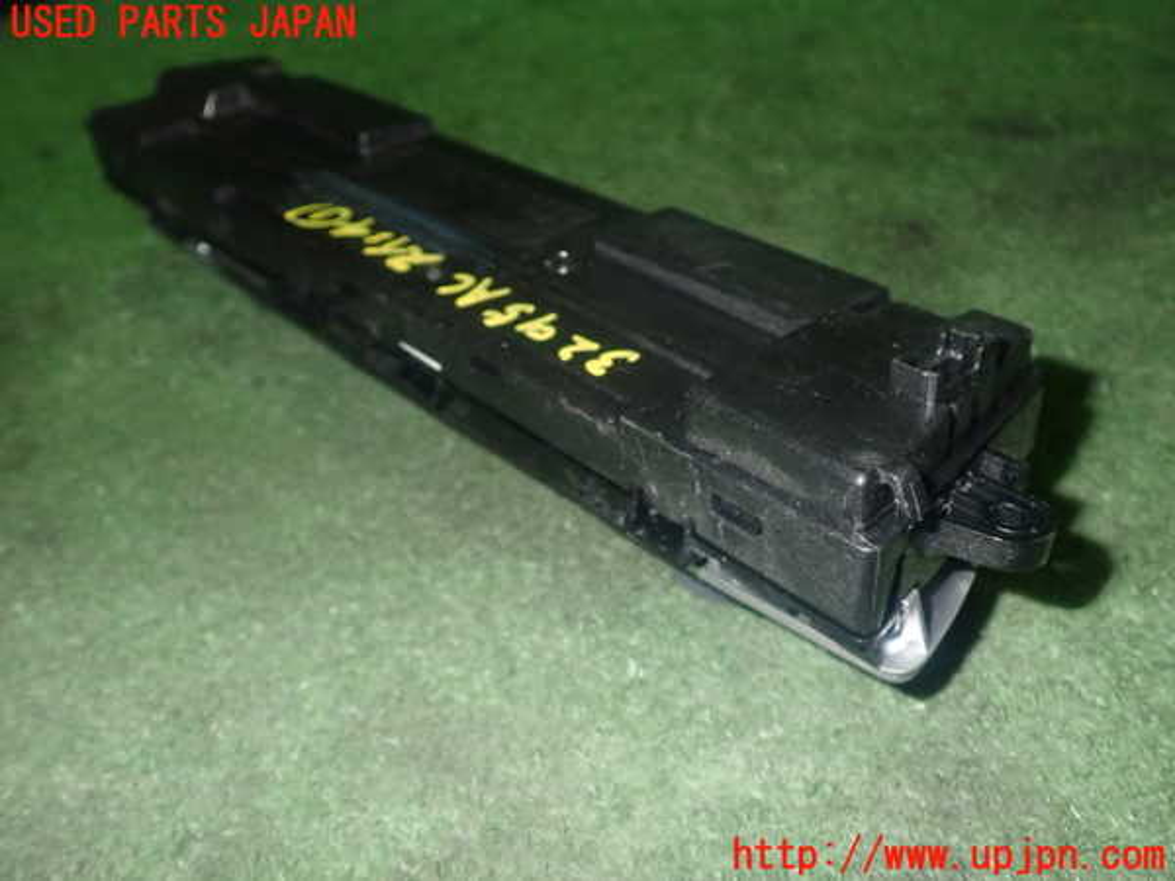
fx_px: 1222
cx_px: 588
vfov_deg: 39.7
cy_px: 440
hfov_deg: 51.4
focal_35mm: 36
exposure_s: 1/40
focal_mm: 6.37
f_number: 7.1
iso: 800
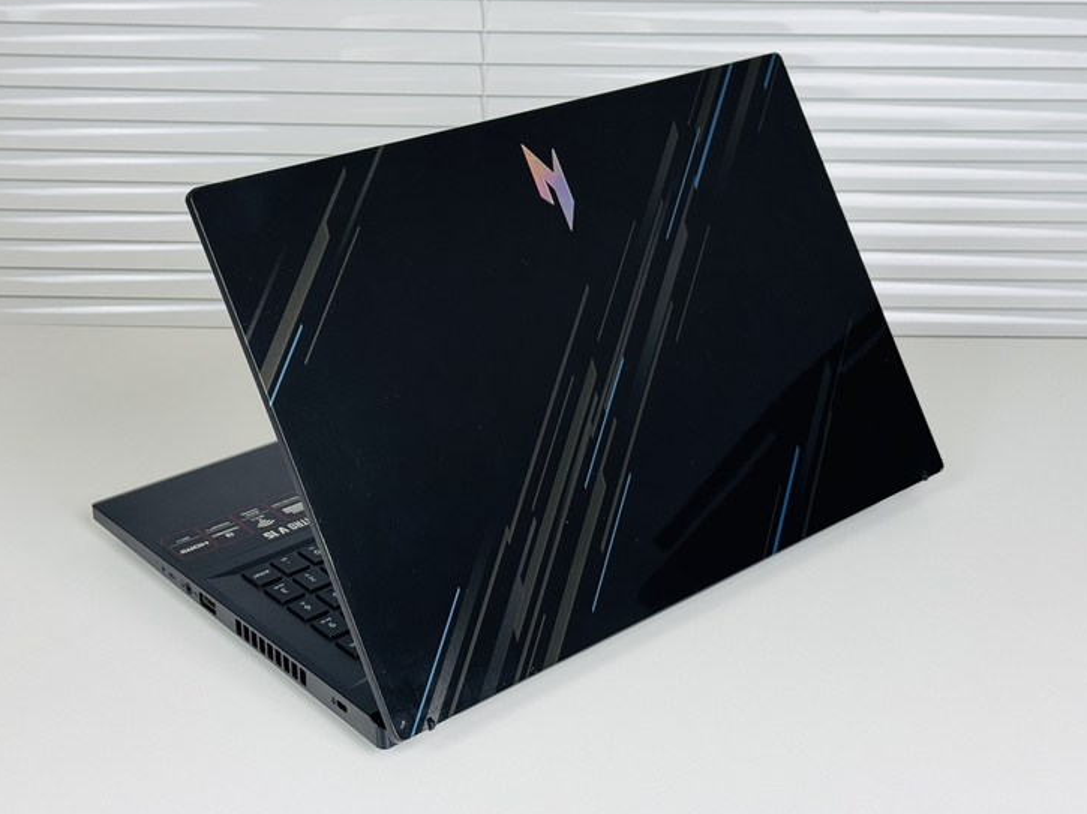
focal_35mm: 53
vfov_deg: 27.5
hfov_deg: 36.2
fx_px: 1663
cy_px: 379
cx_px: 520
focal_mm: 6.76
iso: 64
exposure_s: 1/100
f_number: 1.78
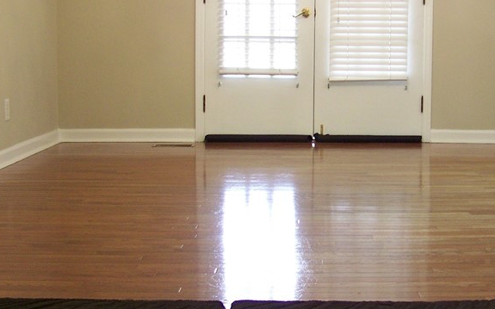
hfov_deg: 30.0
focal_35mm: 68
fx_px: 917
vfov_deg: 19.1
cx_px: 336
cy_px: 164
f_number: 2.8
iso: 100
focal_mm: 5.85
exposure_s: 1/30
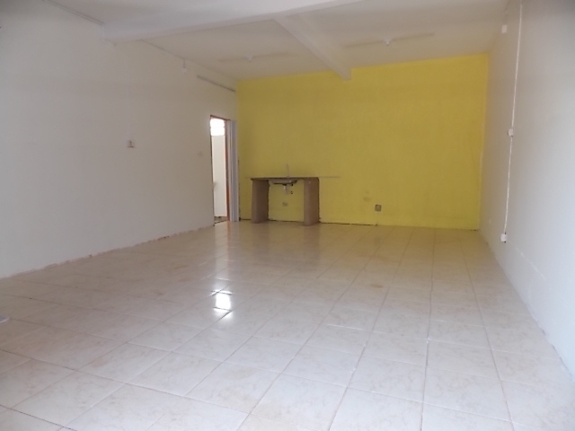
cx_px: 288
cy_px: 216
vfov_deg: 58.9
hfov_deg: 73.9
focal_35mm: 23
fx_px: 382
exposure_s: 1/40
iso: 80
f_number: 3.1
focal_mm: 4
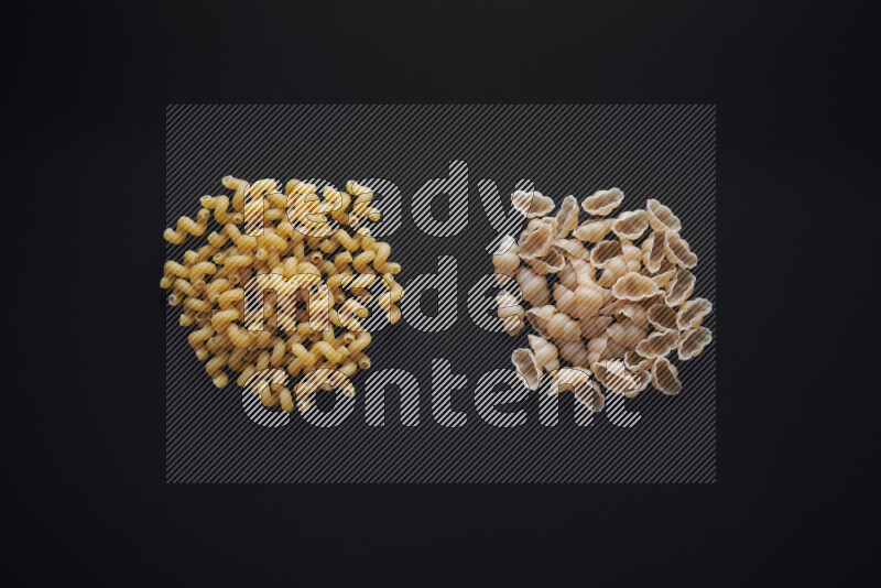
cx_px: 440
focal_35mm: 50
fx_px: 1224
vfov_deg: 27.0
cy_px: 294
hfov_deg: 39.6
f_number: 8
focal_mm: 50
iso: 100
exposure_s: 1/100
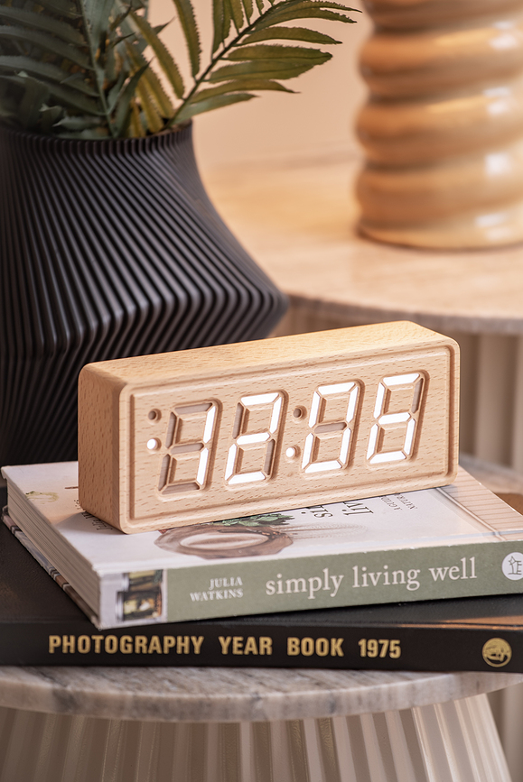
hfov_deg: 6.9
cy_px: 391
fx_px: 4353
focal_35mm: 200
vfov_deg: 10.3
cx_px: 262
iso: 100
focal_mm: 200
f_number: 4
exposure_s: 1/6
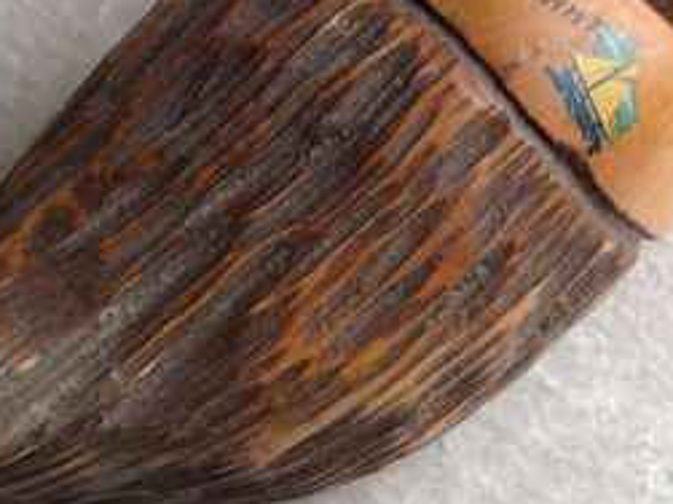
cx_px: 400
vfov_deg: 21.6
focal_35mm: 67
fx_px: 1302
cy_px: 90
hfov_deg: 28.9
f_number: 2.4
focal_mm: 4.28
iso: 50
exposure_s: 1/15
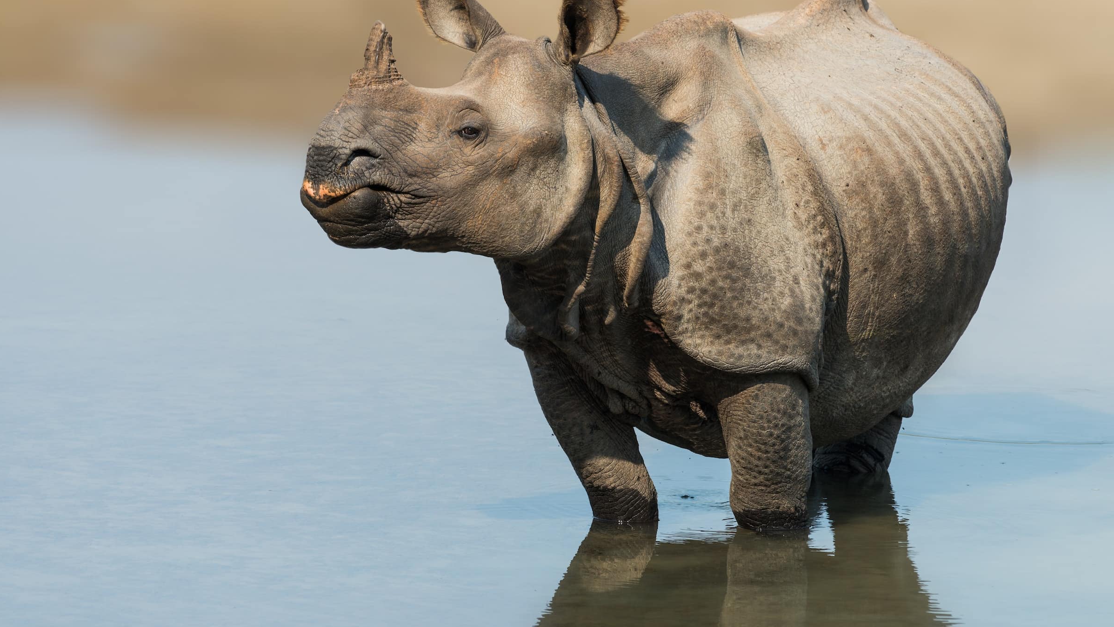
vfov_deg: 2.8
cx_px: 556
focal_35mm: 441
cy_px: 258
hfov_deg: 4.9
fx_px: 13026
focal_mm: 420
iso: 320
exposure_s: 1/400
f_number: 10
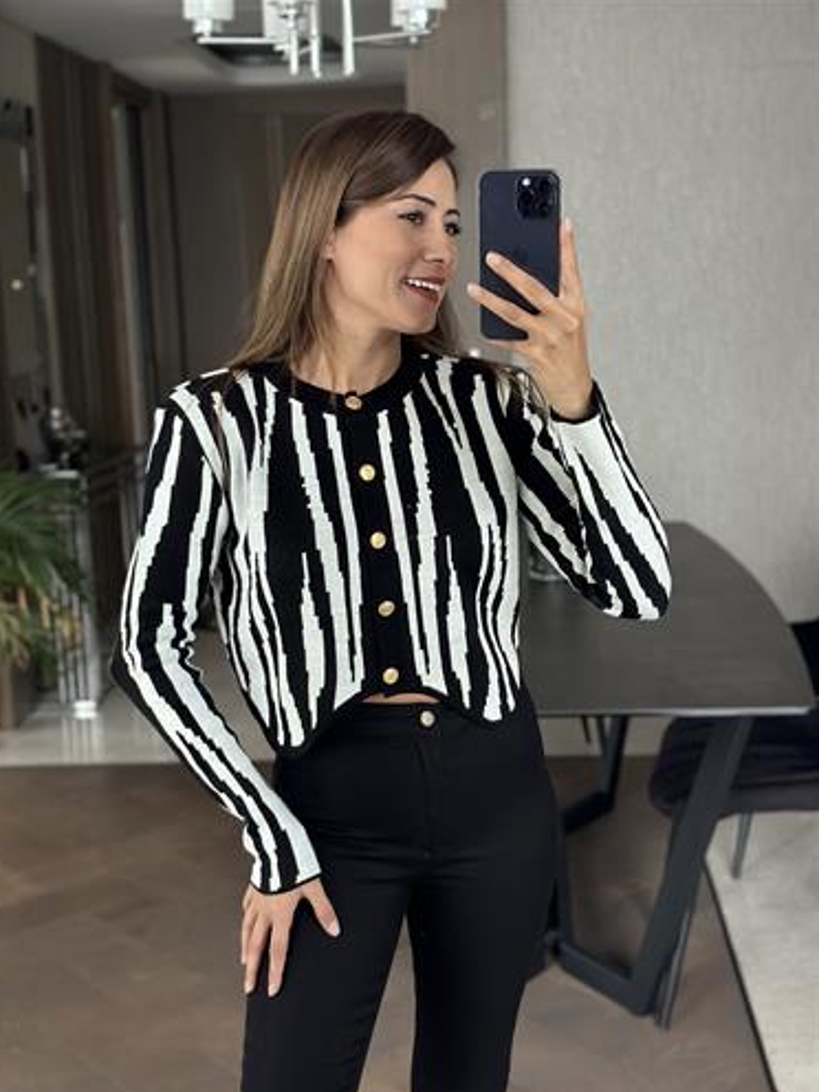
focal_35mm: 49
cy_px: 555
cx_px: 403
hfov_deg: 29.7
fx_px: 1546
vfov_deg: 38.9
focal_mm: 6.86
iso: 320
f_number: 1.78
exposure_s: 1/46
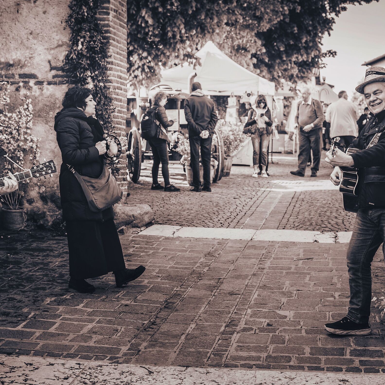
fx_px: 851
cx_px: 144
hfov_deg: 25.4
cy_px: 192
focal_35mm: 68
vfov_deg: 25.5
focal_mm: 35
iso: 100
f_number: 4
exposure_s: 1/160
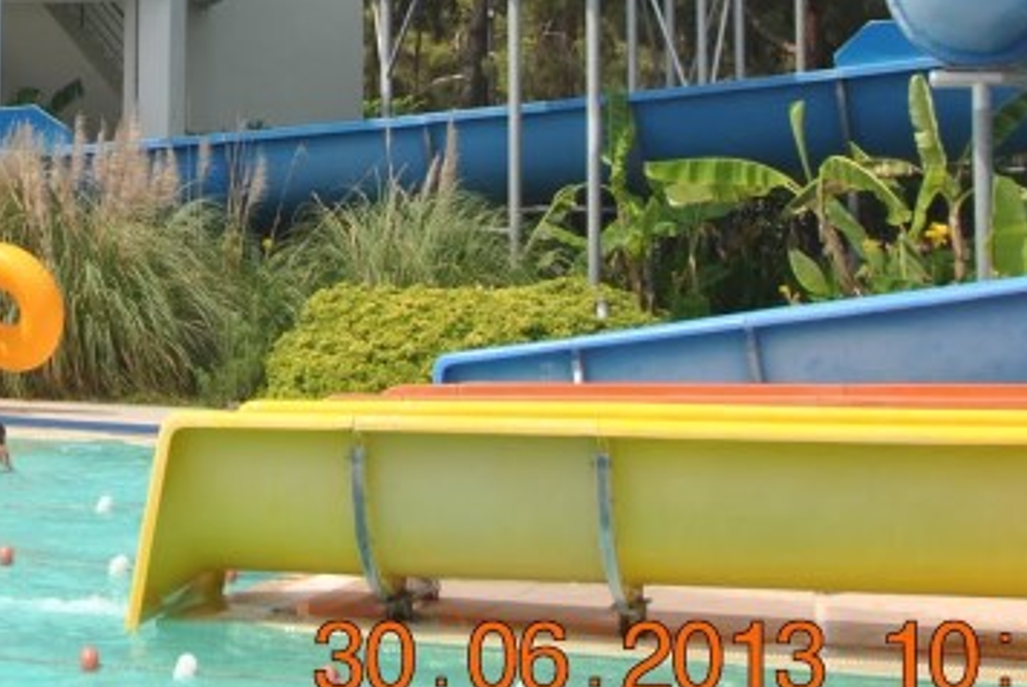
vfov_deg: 11.4
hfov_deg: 16.9
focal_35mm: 116
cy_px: -283
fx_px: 3312
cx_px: -206
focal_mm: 24
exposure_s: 1/250
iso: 100
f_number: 8
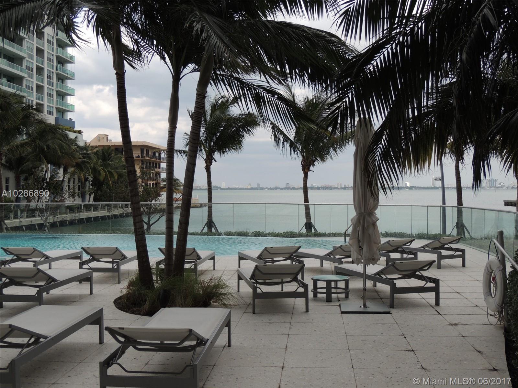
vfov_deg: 33.6
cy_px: 194
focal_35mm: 43
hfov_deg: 43.9
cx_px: 259
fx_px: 643
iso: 100
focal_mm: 7.6
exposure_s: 1/640
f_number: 3.4
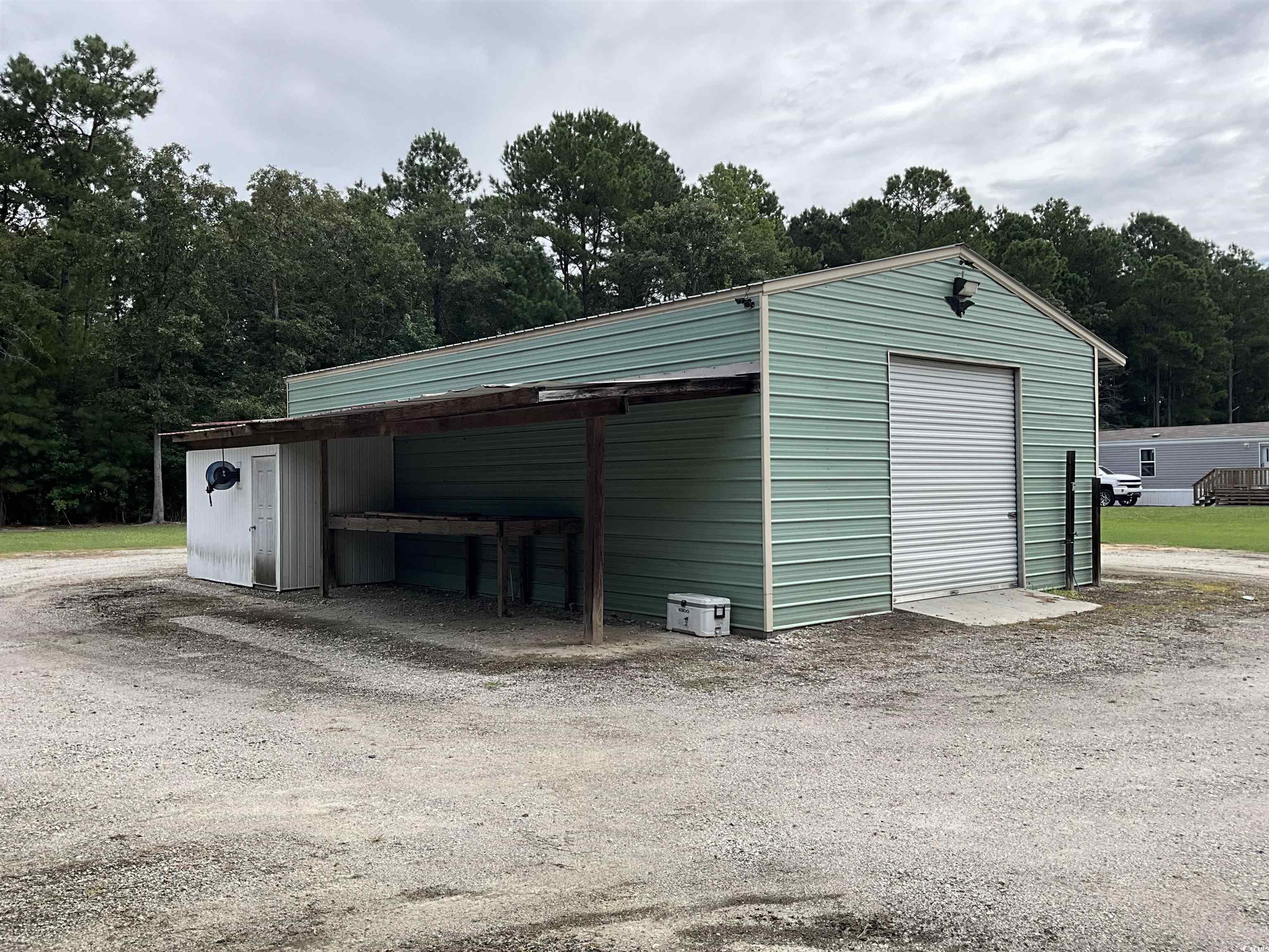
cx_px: 634
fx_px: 1063
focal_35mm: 29
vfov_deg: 48.2
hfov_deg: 61.7
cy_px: 476
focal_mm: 3
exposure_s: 1/1377
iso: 25
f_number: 1.8
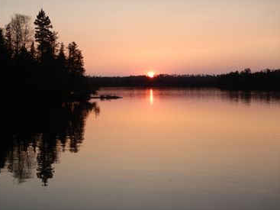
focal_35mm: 61
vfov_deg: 24.0
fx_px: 493
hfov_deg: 31.7
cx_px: 129
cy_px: 107
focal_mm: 10.1
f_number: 4.4
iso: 125
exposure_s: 1/160
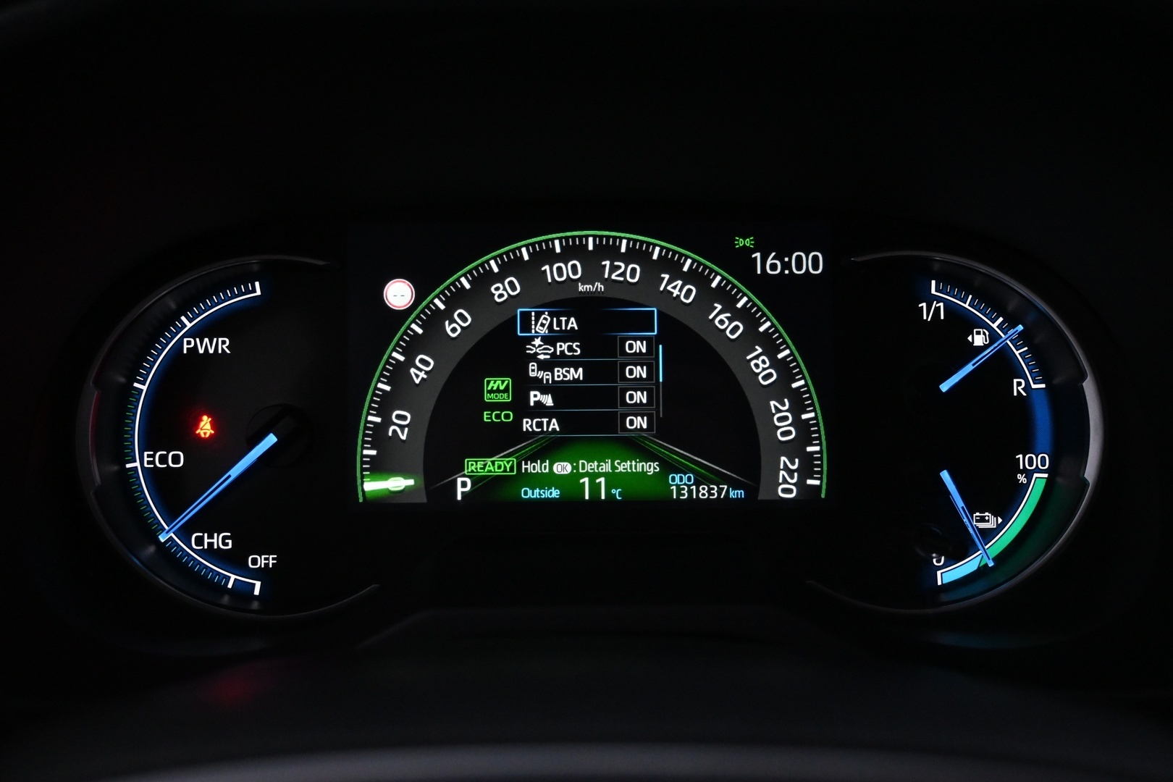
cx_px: 586
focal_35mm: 37
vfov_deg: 36.2
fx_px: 1197
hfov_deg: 52.2
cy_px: 391
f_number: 4.2
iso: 3200
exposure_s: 1/40
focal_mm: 24.5
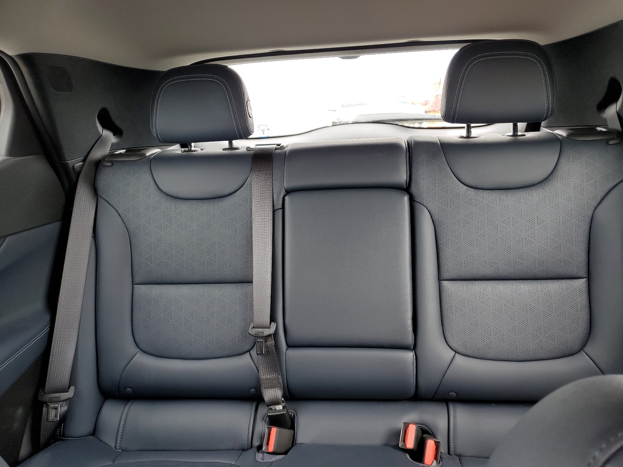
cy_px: 234
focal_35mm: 26
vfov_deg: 53.1
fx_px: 468
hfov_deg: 67.3
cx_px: 312
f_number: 1.5
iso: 63
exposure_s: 1/120
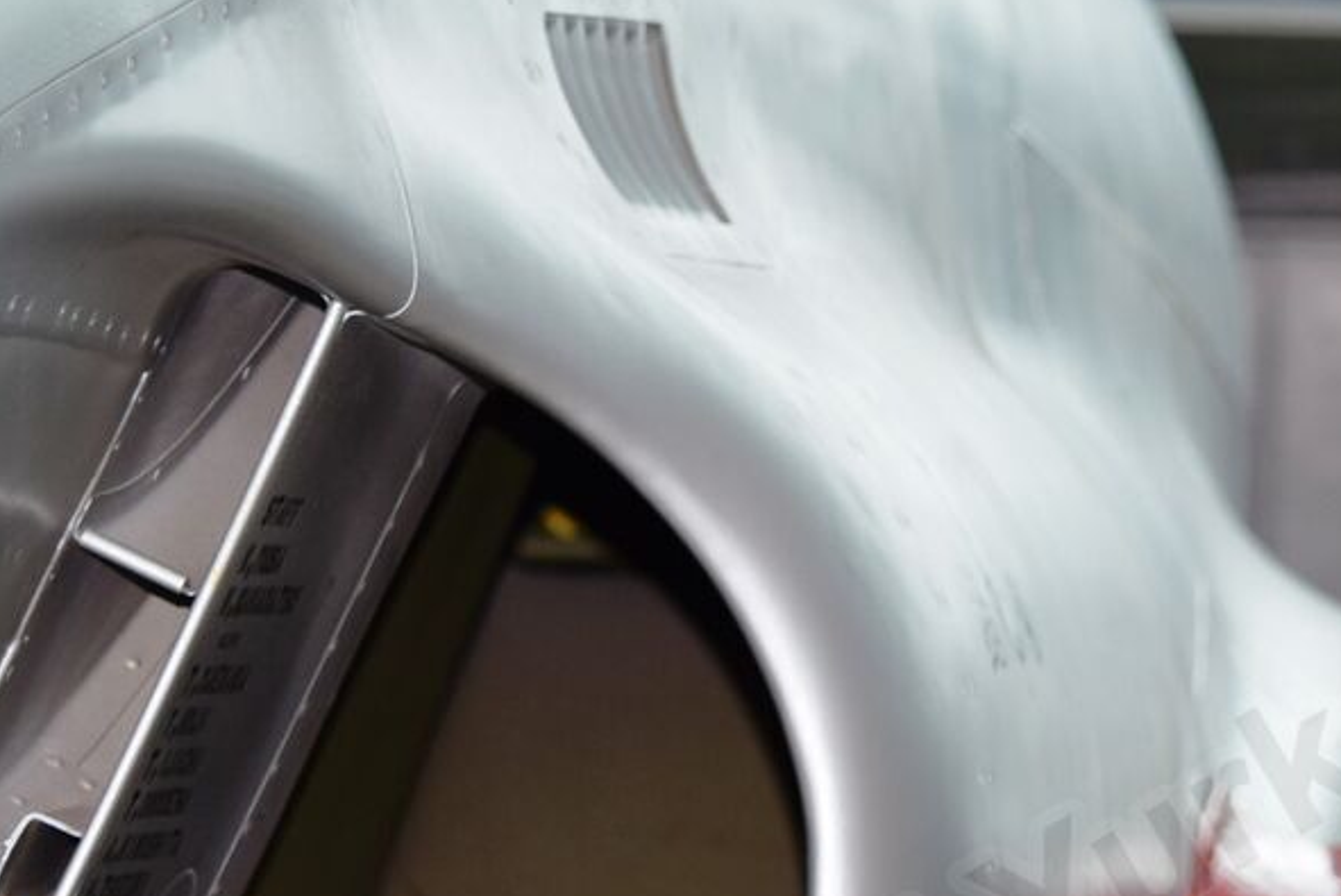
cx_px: 756
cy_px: 811
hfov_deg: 8.8
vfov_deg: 5.9
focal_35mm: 234
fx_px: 8723
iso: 400
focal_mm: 72
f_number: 4.5
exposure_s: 1/50
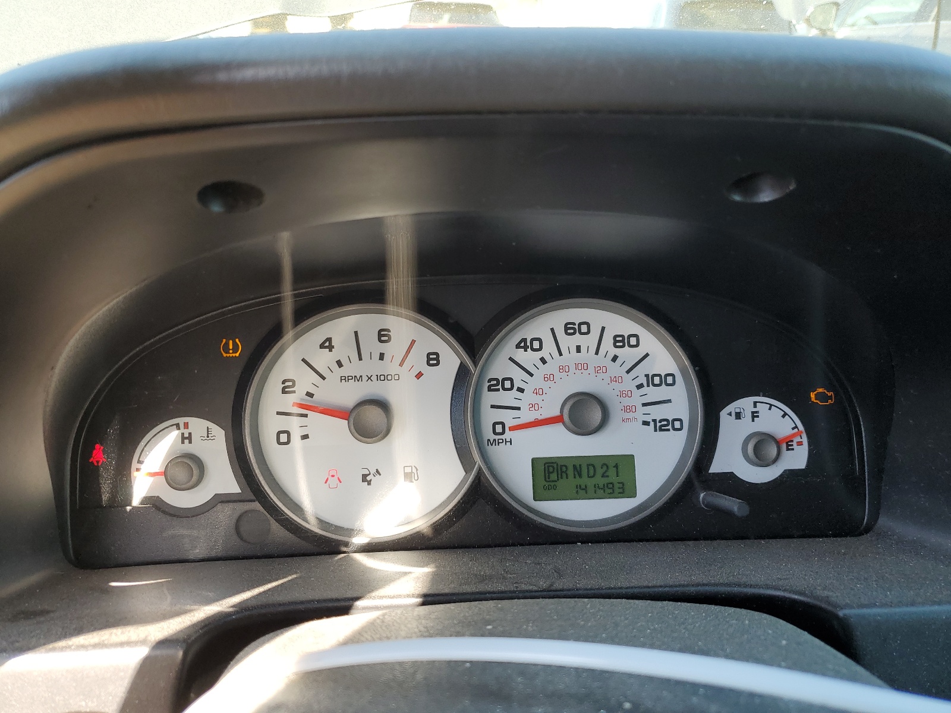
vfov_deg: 53.1
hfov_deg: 67.3
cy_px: 356
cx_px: 476
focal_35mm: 26
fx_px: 714
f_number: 1.5
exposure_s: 1/204
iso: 50
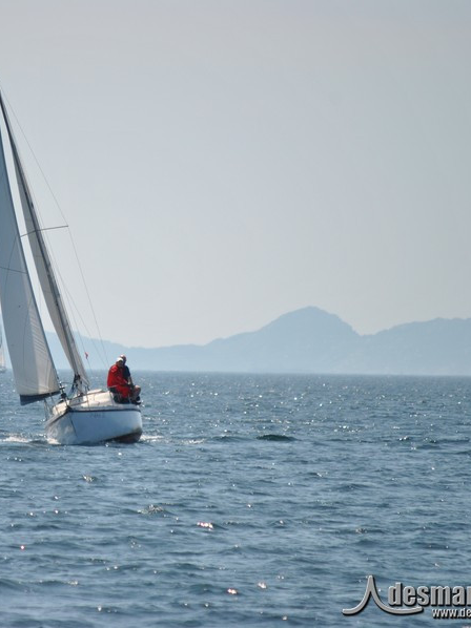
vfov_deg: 4.6
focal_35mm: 433
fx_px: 7861
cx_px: 78
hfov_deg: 3.4
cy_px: 314
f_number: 5.6
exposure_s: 1/1250
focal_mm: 200
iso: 200
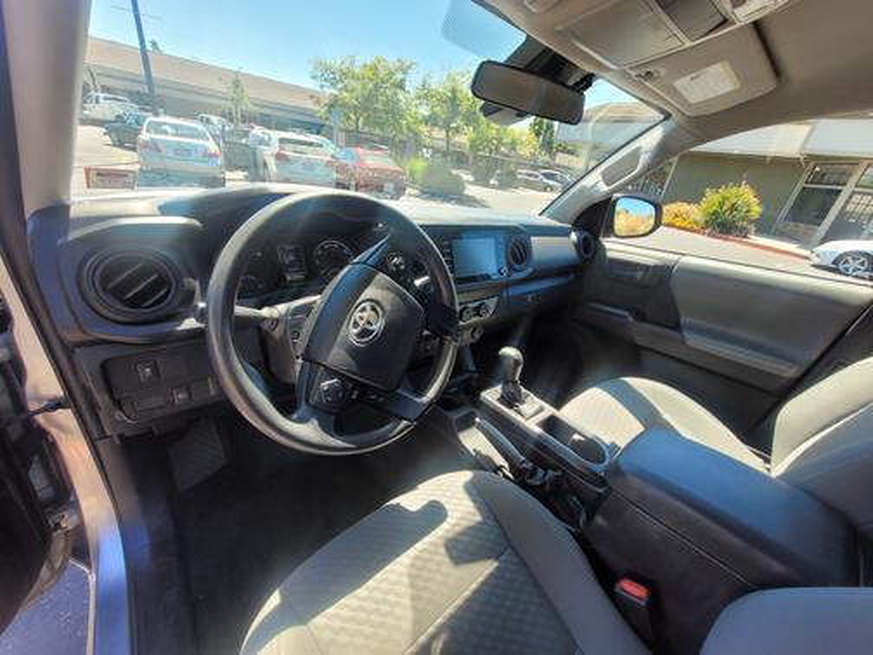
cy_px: 328
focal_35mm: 13
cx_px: 436
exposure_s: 1/159
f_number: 2.2
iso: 40
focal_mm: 1.74
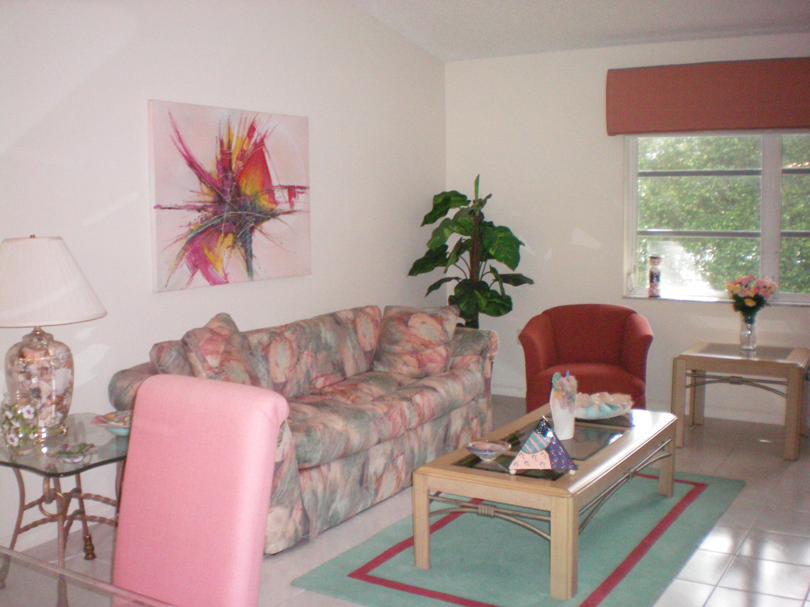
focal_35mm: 38
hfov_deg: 49.0
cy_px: 304
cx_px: 405
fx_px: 889
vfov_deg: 37.7
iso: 400
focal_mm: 6.3
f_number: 3.1
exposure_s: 1/60
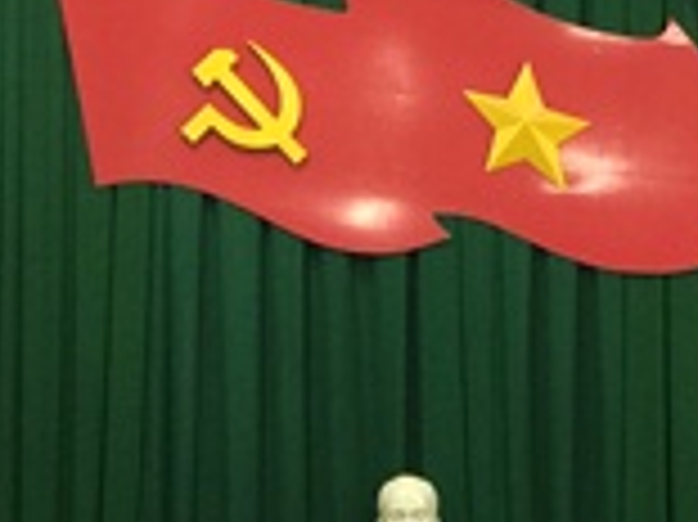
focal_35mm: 120
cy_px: 634
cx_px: 621
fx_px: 2418
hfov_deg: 16.2
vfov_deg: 12.0
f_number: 2.2
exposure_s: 1/17
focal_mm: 4.15
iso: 80
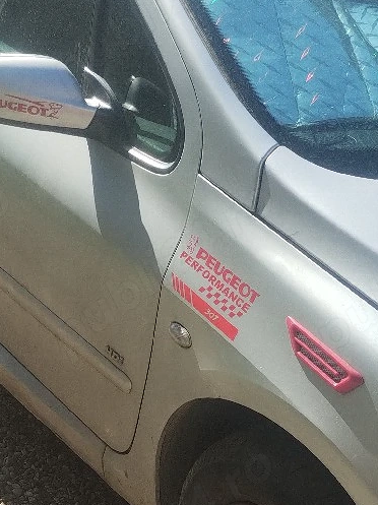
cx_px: 231
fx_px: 1093
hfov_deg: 19.6
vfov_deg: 25.9
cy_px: 307
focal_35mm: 75
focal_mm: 4.27
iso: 100
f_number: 1.8
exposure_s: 1/526
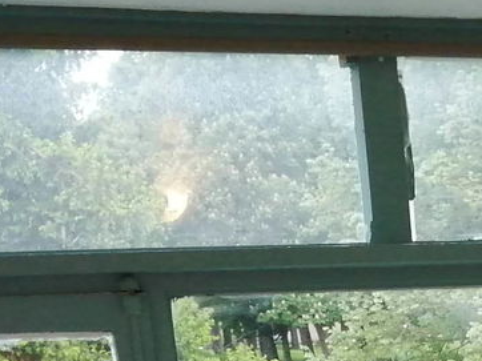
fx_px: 1600
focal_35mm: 115
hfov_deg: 15.9
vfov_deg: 11.3
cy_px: 786
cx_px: 695
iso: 80
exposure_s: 1/100
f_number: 1.8
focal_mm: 3.46
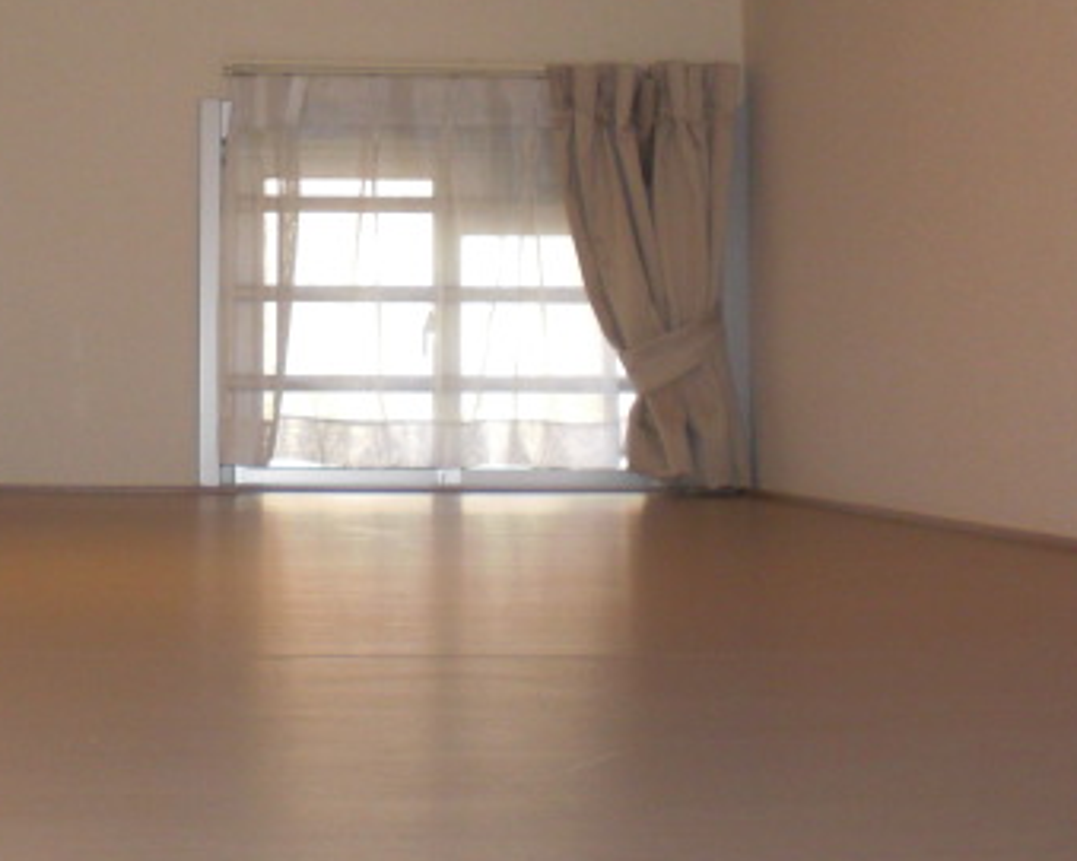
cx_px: 257
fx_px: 2231
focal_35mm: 70
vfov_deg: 21.6
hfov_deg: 26.8
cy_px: 184
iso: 200
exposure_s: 1/60
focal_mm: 6.3
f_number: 3.1
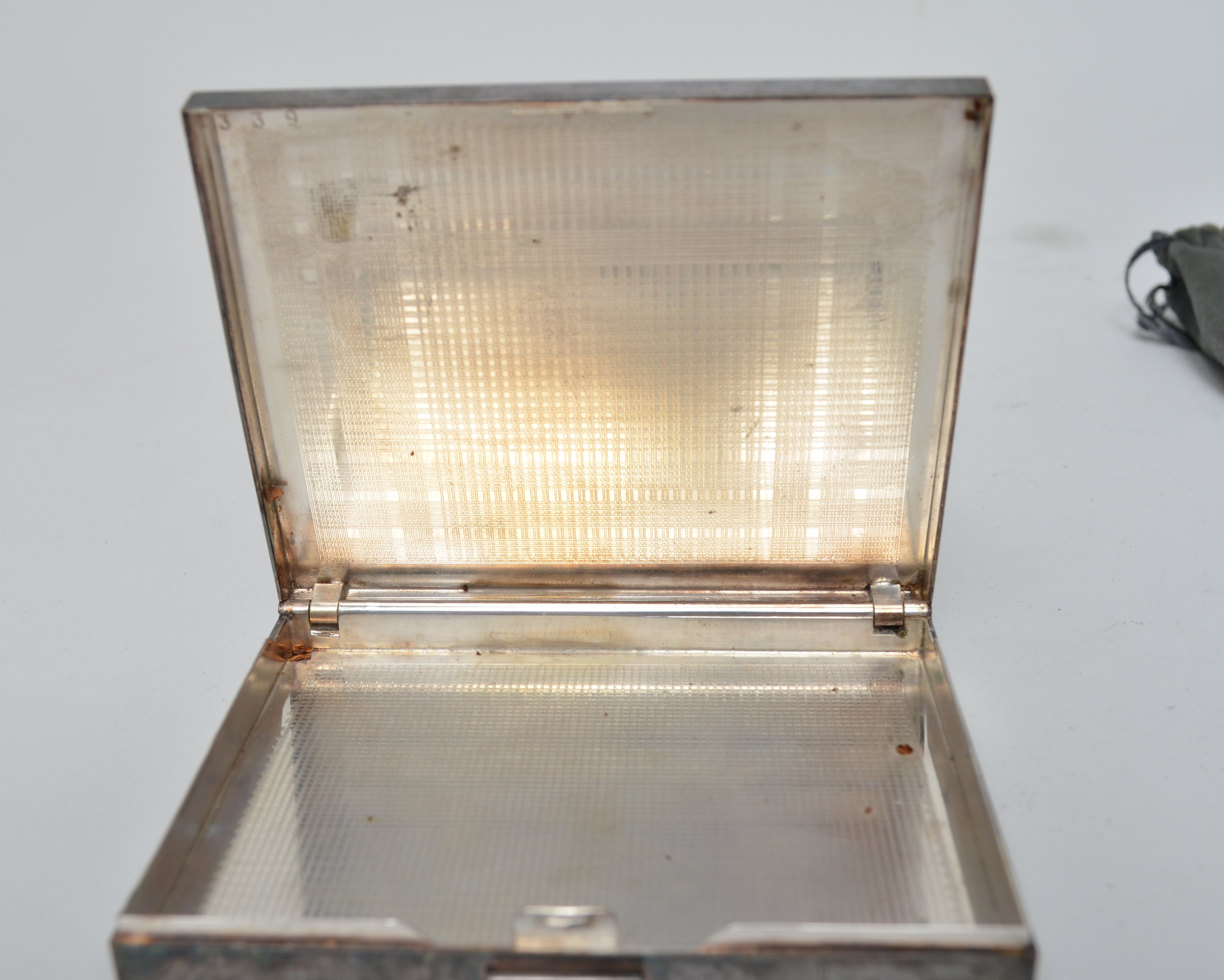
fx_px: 1630
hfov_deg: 41.1
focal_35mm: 45
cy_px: 527
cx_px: 562
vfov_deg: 33.4
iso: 250
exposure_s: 1/125
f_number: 8
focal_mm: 24
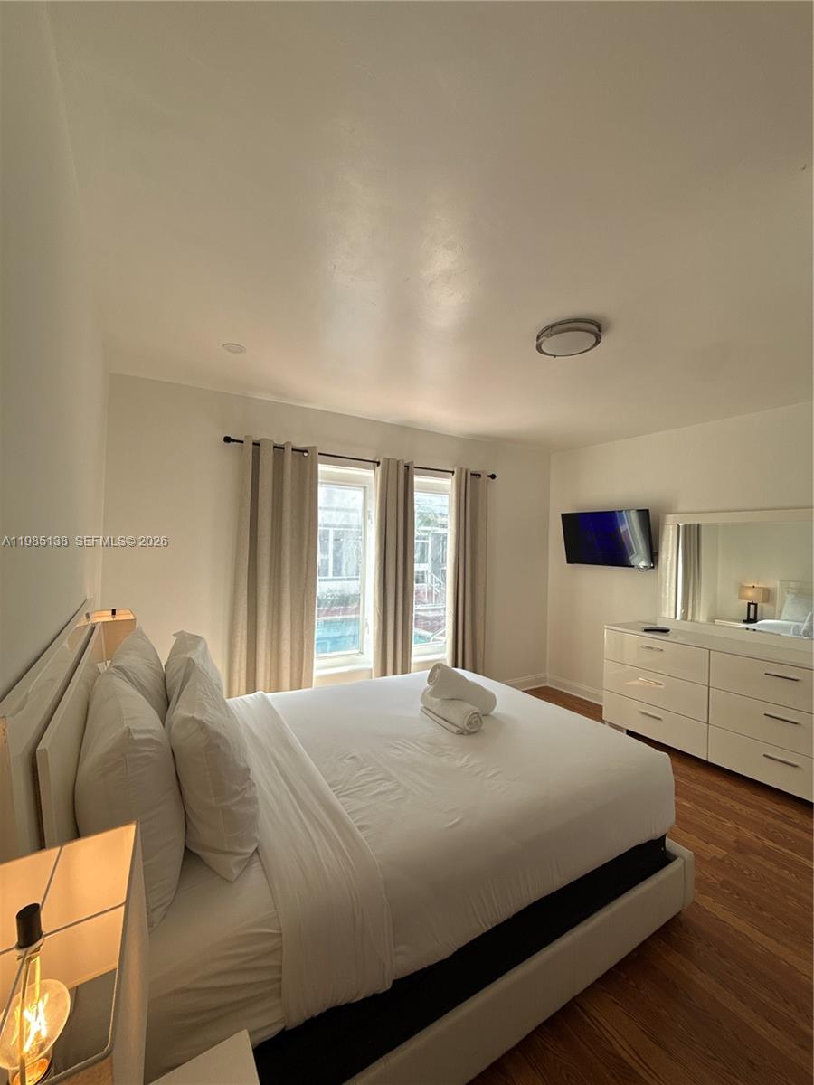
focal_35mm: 14
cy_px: 542
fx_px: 439
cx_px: 407
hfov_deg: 85.7
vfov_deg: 102.1
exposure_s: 1/522
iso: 50
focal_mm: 2.22
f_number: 2.2
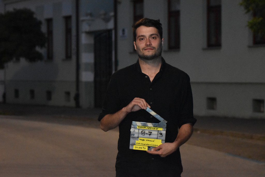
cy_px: 88
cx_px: 132
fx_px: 883
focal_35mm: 120
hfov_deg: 17.1
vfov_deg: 11.4
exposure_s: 1/80
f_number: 4
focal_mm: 80
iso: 5000
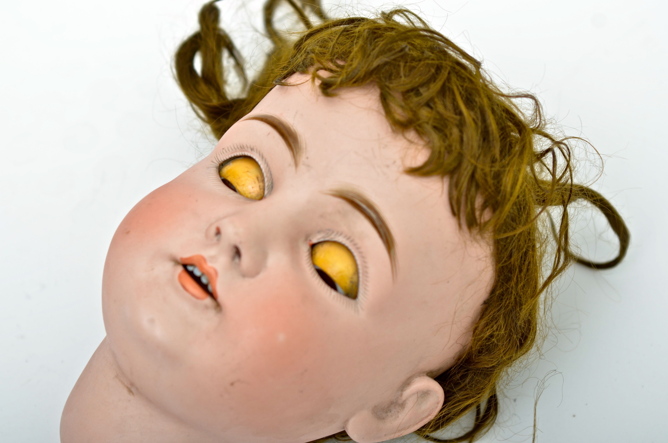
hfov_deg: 19.5
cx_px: 334
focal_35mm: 105
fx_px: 1944
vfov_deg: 13.0
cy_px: 222
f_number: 5
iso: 160
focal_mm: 70
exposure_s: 1/250
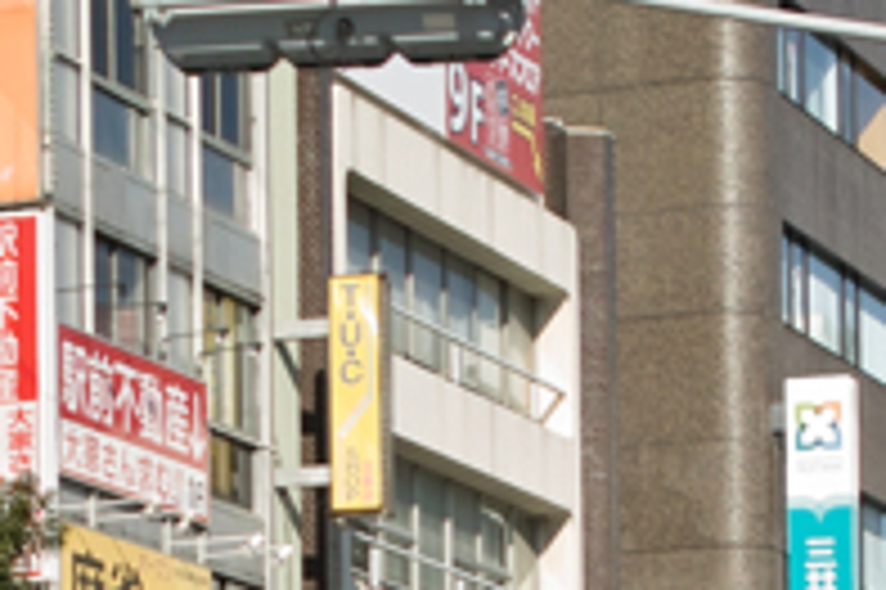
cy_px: 1342
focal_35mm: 213
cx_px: 850
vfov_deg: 6.2
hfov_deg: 9.6
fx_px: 5238
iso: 100
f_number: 2.8
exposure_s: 1/1250
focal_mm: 24.2
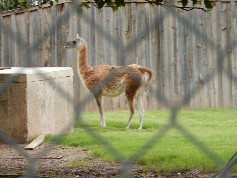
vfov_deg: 5.0
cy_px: 89
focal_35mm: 299
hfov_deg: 6.6
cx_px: 118
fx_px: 2047
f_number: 6
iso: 125
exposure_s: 1/60
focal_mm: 53.6
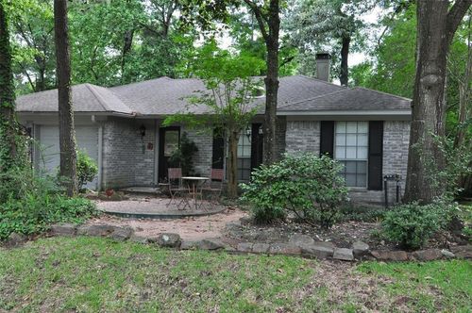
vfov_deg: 36.8
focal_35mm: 36
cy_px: 156
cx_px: 236
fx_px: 471
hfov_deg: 53.2
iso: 800
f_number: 9
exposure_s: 1/160
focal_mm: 24
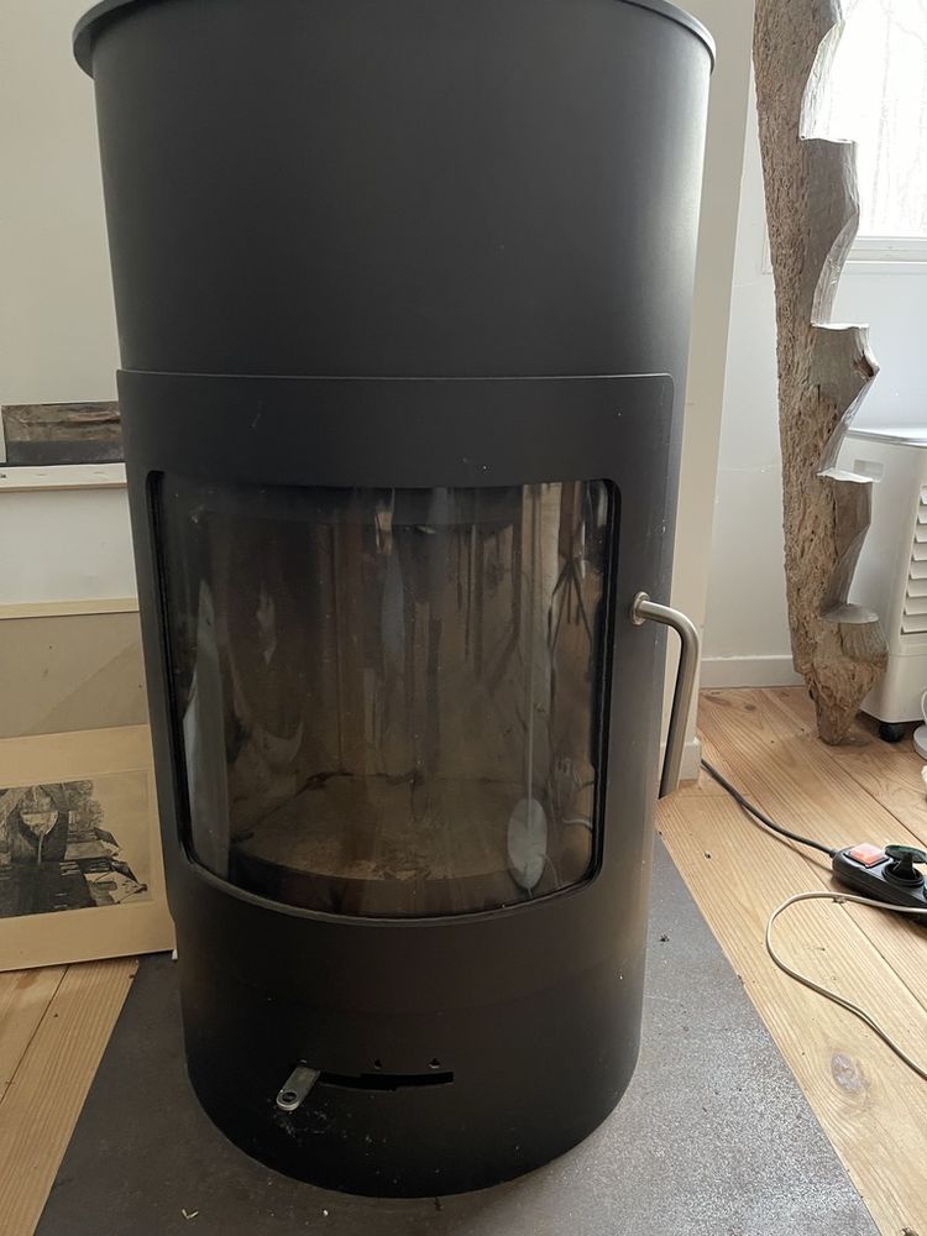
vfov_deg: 69.4
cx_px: 464
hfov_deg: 54.9
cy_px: 618
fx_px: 893
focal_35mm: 25
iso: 640
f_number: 1.6
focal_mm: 5.1
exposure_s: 1/30
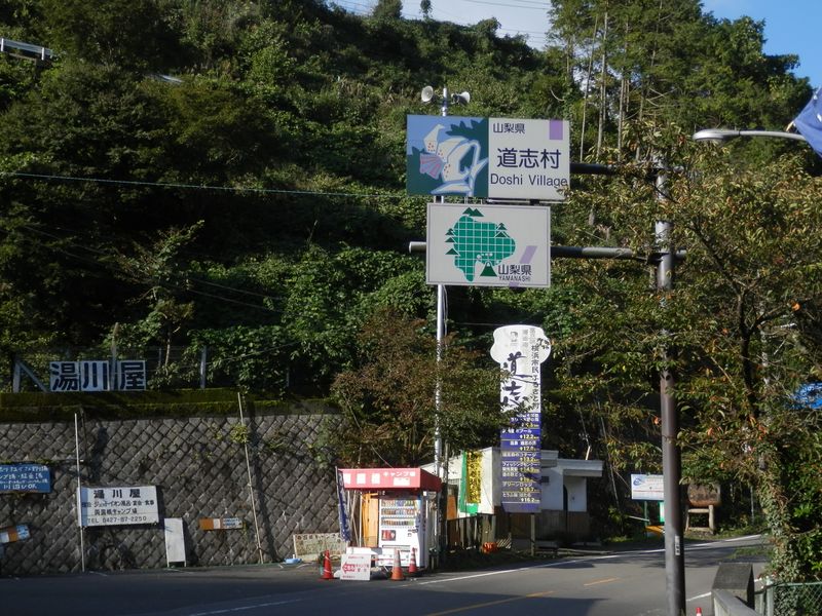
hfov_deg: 38.9
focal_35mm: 49
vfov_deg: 29.7
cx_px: 411
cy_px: 308
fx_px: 1164
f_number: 4
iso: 80
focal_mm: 8.9
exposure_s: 1/500
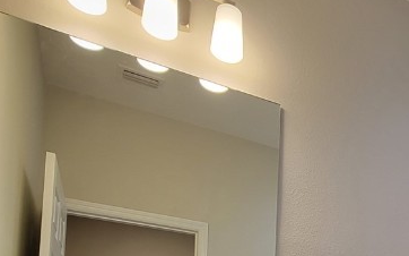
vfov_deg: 25.8
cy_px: 367
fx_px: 435
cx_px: 375
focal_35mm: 39
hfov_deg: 45.3
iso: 160
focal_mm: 2.2
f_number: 2.2
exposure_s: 1/60
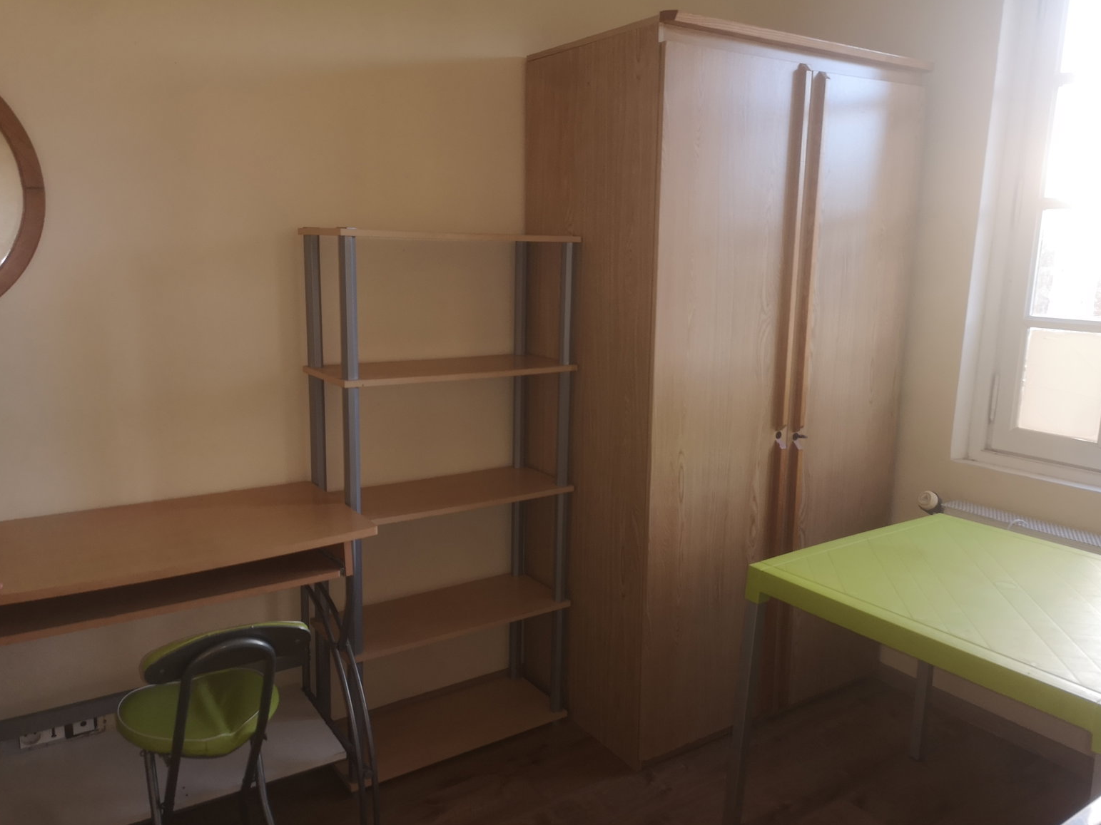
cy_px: 418
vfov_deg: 49.7
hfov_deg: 63.4
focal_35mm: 28
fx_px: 891
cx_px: 551
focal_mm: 3.95
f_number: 1.8
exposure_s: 1/50
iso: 200
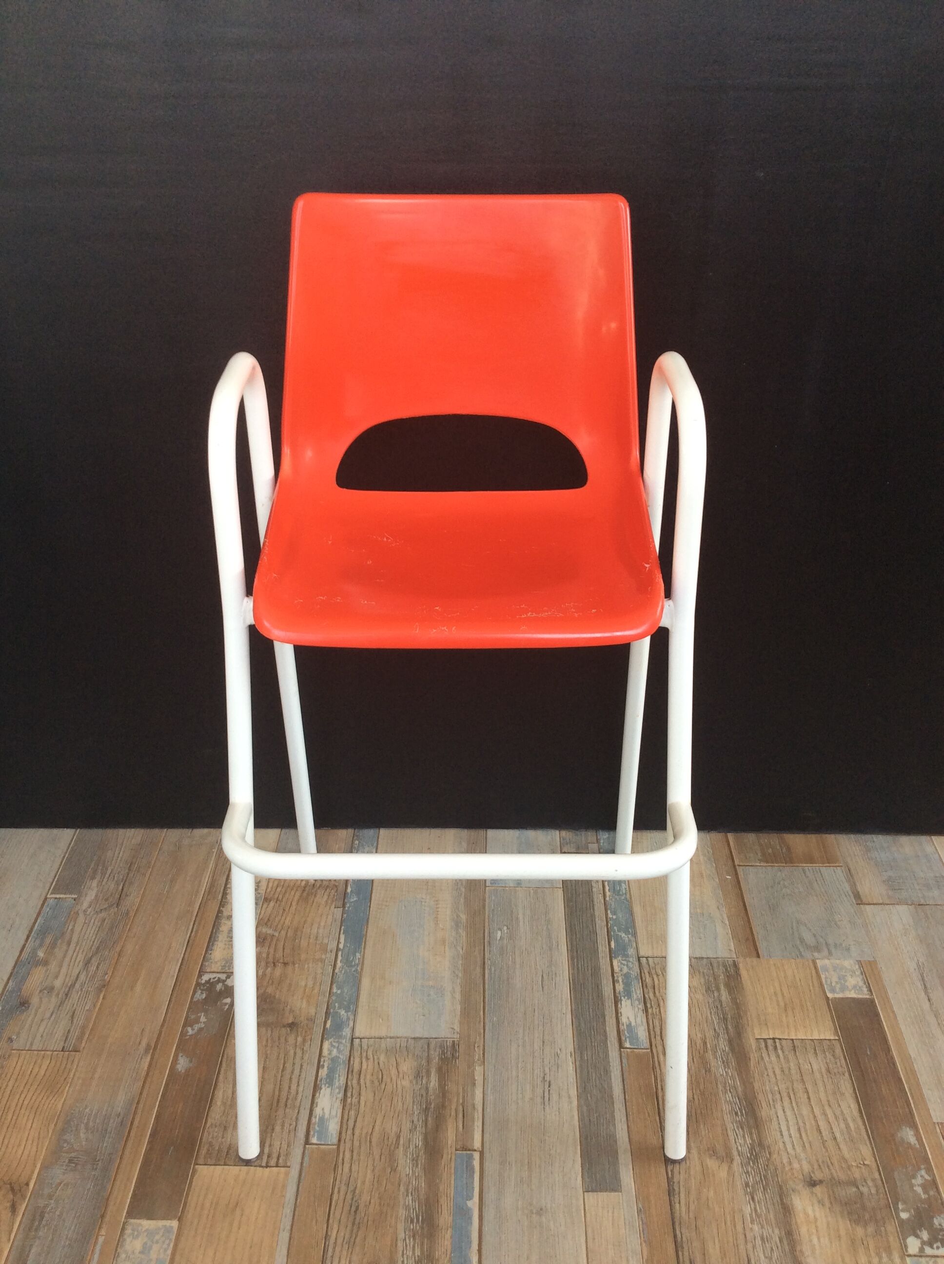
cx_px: 472
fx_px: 1167
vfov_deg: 56.9
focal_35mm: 32
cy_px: 632
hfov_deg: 44.1
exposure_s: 1/33
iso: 40
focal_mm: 3.3
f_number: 2.4
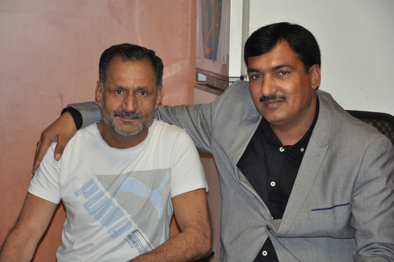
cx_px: 197
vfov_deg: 12.1
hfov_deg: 18.2
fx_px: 1230
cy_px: 131
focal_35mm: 112
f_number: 5.3
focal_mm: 75
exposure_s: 1/60
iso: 800
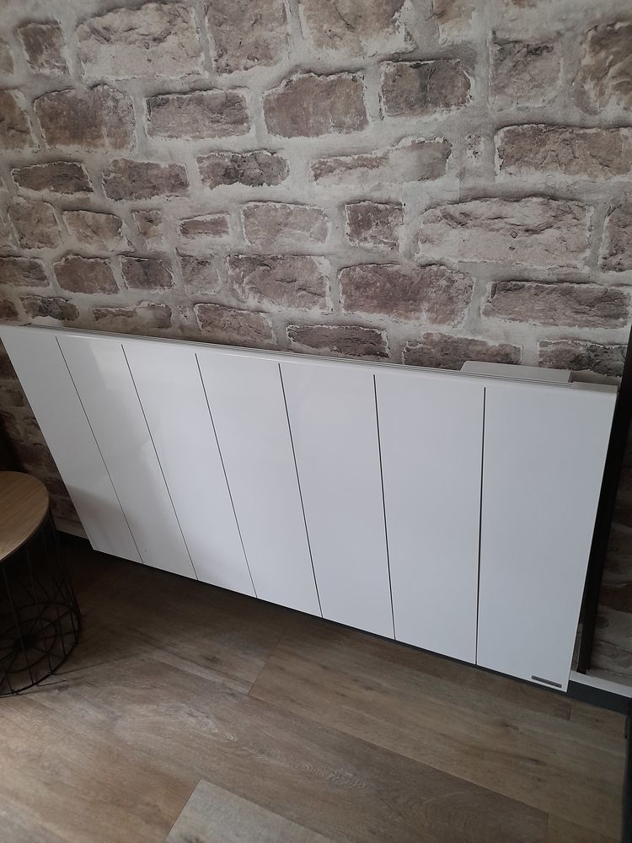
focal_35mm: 25
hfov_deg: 54.9
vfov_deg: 69.4
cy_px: 422
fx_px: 609
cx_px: 316
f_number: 2
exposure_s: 1/50
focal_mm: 4.6
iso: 320
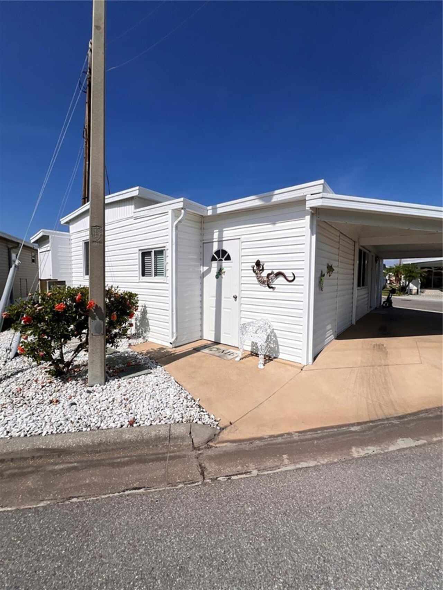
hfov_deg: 89.9
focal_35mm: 13
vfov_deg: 106.2
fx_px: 222
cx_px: 222
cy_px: 295
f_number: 1.8
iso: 32
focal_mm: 1.57
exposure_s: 1/6494
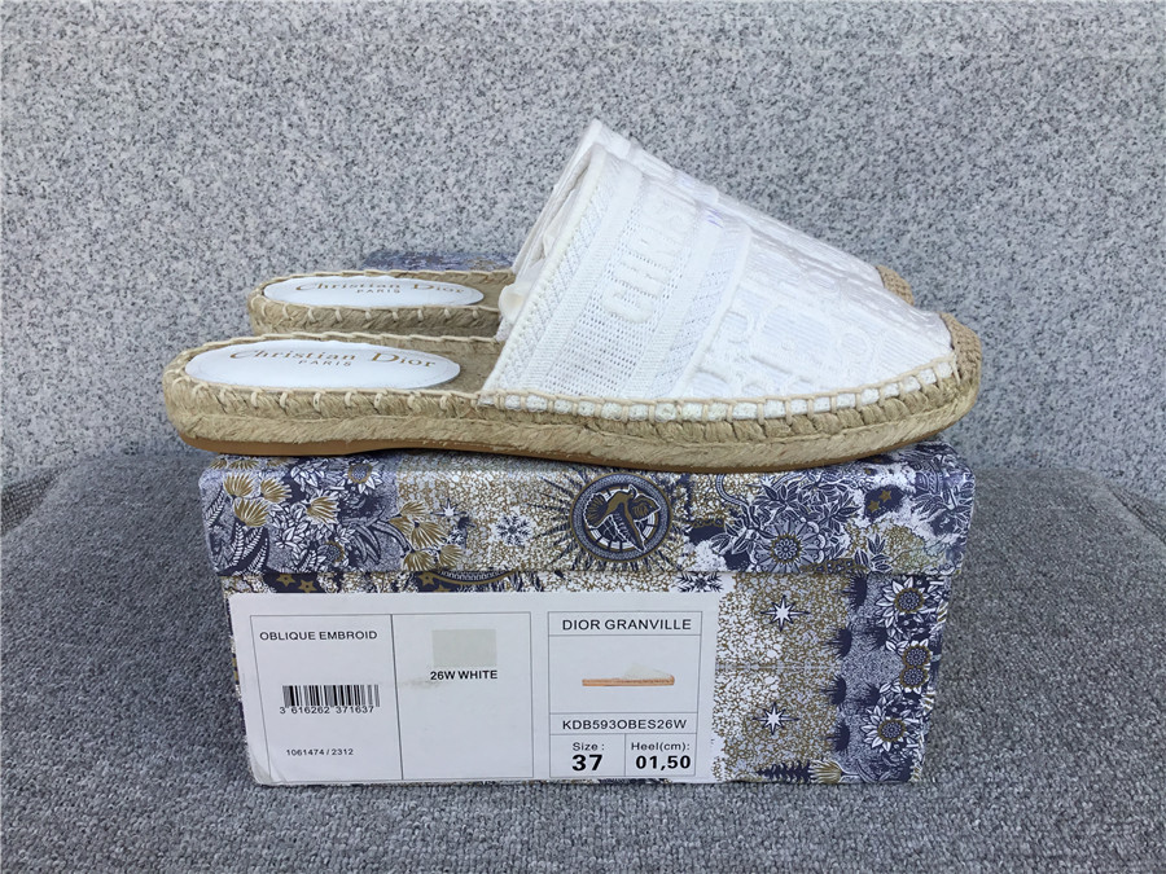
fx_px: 1044
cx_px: 583
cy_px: 437
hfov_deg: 58.4
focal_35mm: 31
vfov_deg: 45.4
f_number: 2.4
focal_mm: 3.3
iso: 25
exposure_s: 1/243
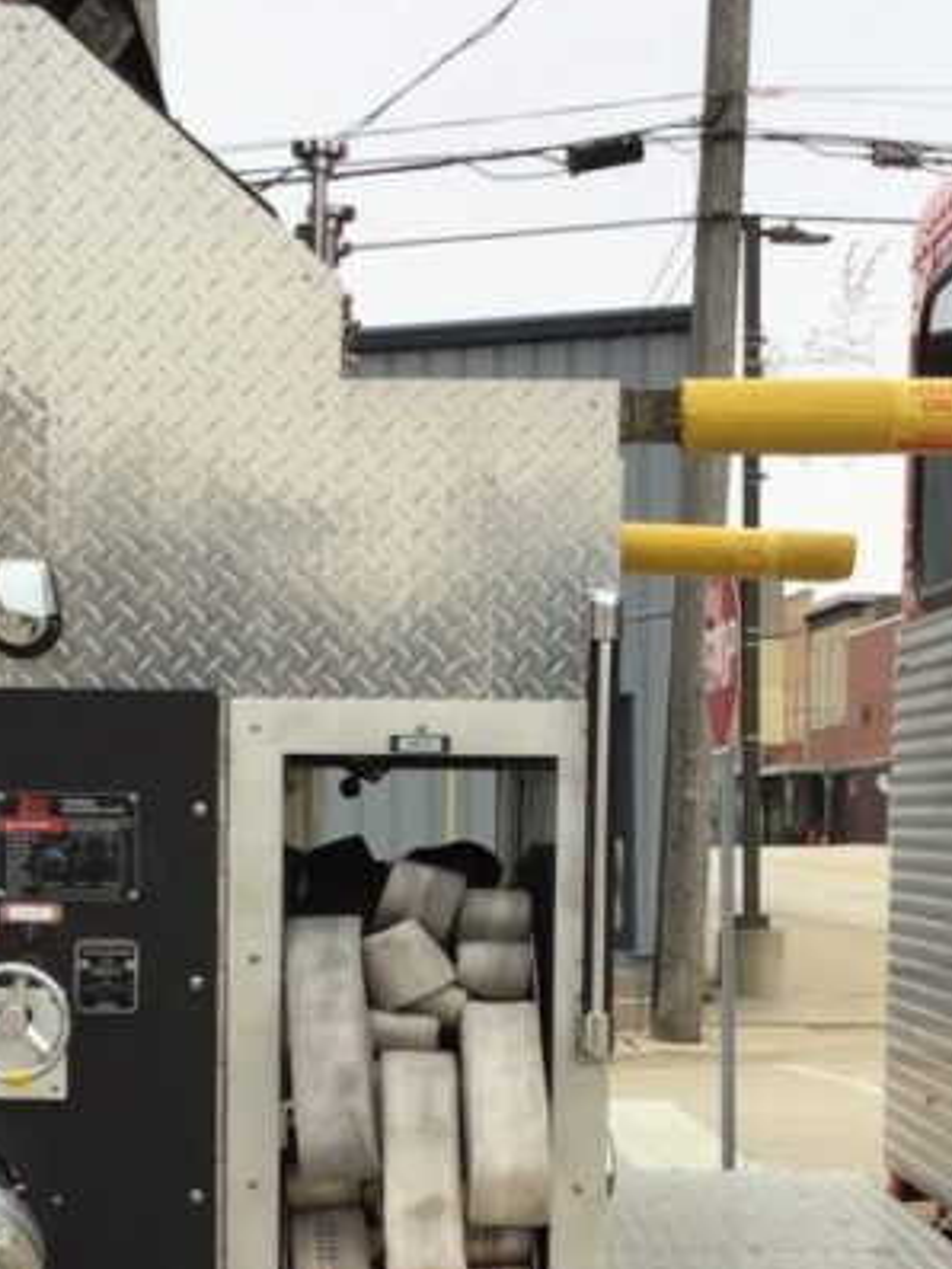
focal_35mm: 80
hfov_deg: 18.4
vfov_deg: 23.8
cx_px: 339
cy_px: 1112
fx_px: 2932
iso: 25
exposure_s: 1/199
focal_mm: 3.3
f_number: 2.4
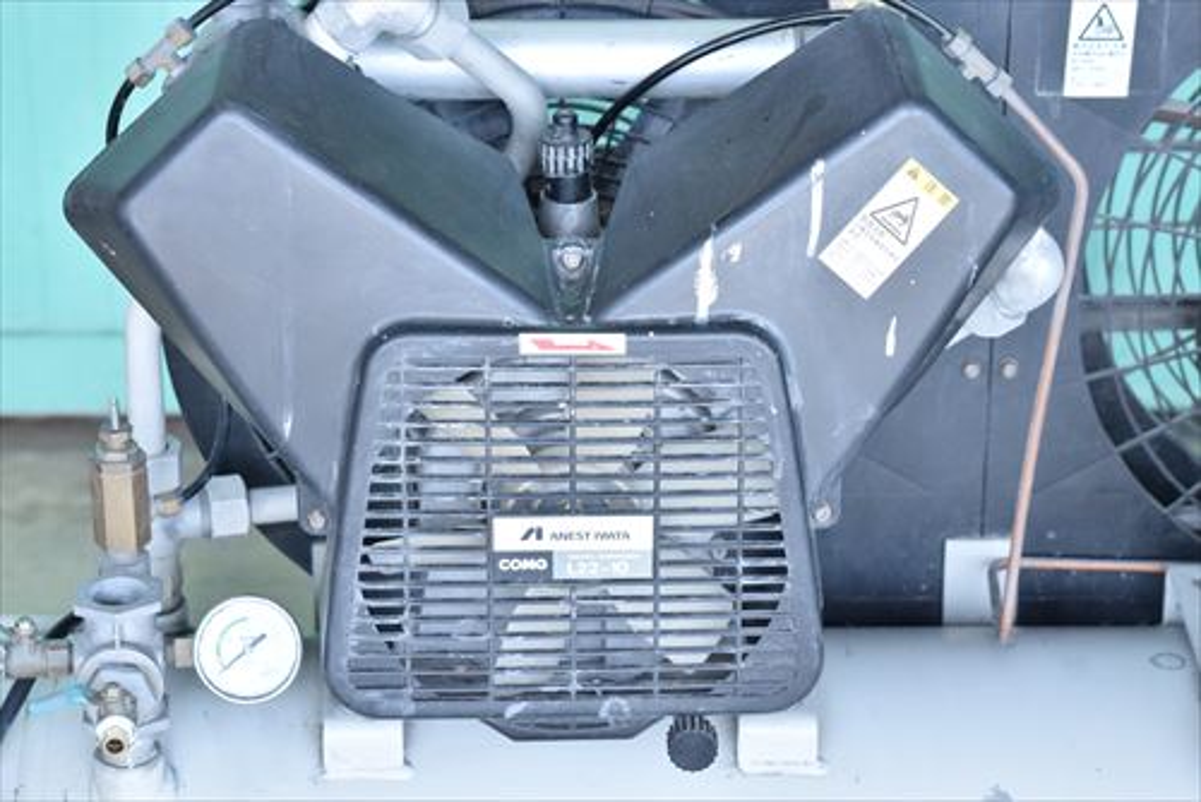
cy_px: 401
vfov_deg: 13.4
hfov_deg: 20.0
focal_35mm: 102
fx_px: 3405
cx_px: 600
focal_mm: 68
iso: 1250
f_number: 6.3
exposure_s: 1/250
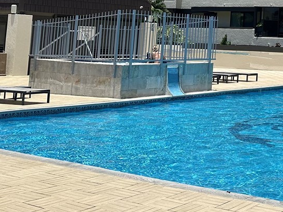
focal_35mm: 71
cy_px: -17
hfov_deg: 25.1
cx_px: 325
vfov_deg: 19.9
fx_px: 581
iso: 80
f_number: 1.78
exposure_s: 1/7042
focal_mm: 6.86
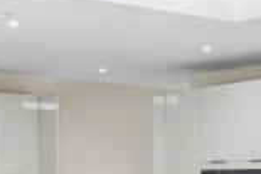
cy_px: 174
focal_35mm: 106
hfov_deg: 18.8
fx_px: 768
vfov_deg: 12.7
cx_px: 261
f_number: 9
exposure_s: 1/10
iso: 250
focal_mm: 16
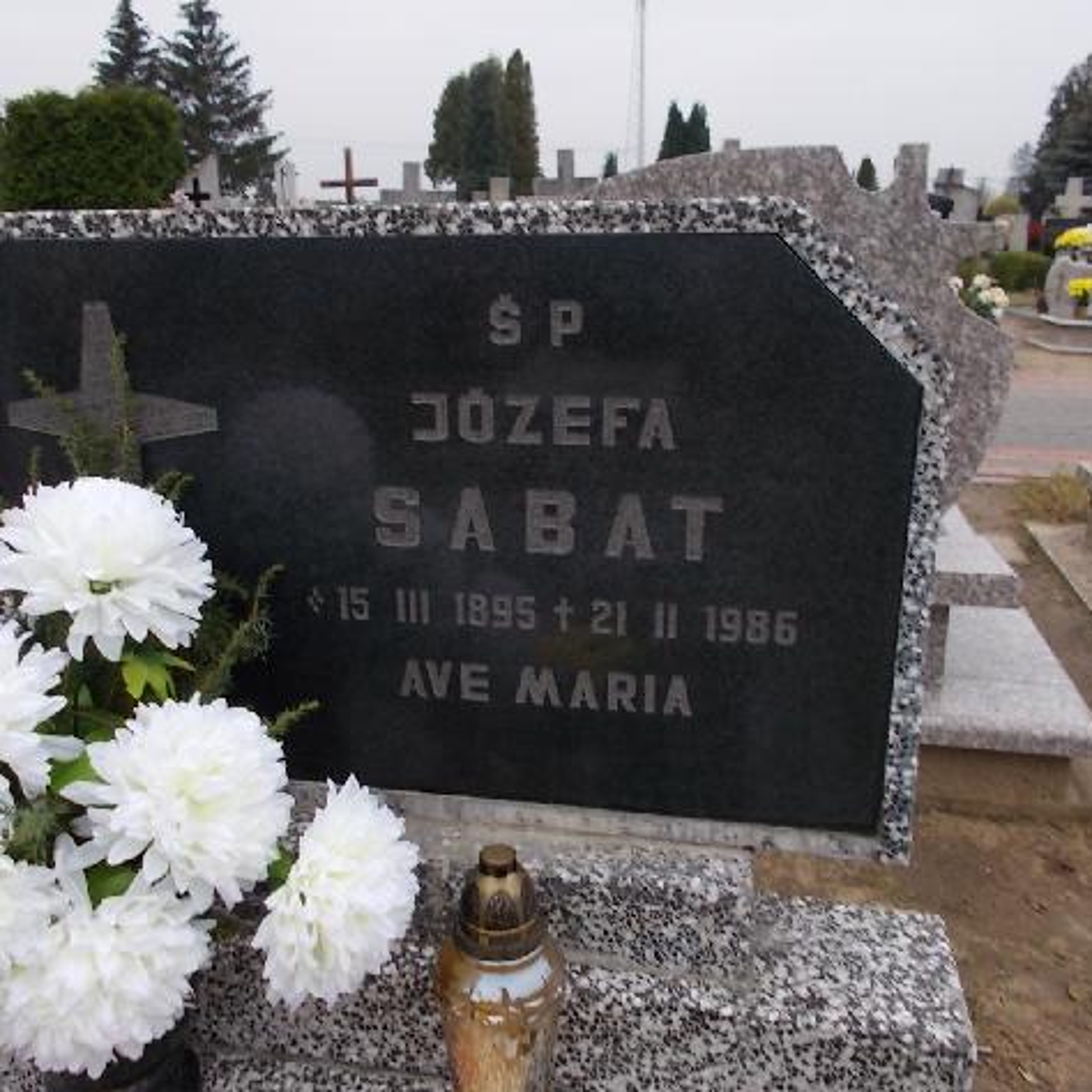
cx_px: 516
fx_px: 1106
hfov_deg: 52.5
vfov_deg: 52.5
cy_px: 546
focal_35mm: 31
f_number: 3.2
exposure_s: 1/80
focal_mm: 4.6
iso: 80
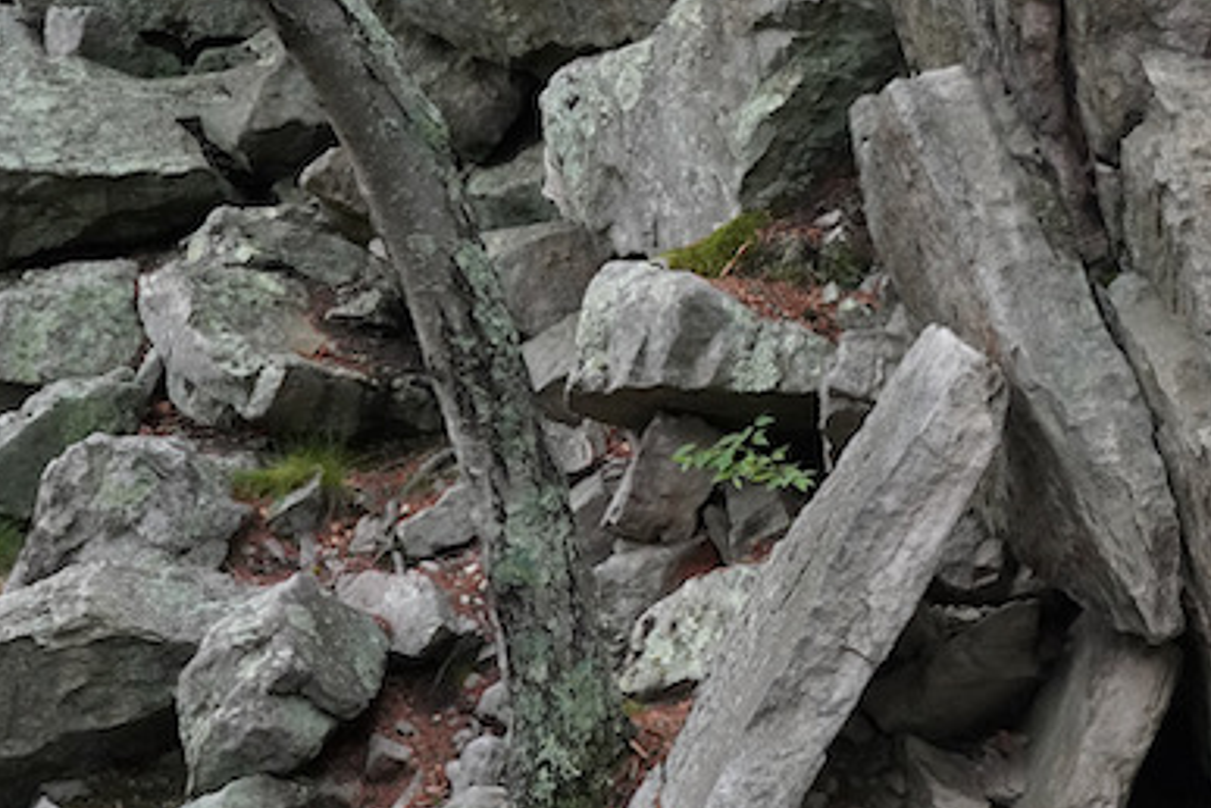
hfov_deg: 16.9
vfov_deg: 11.5
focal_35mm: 119
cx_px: 1161
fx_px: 4003
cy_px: 229
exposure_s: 1/100
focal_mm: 30
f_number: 10
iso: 3200
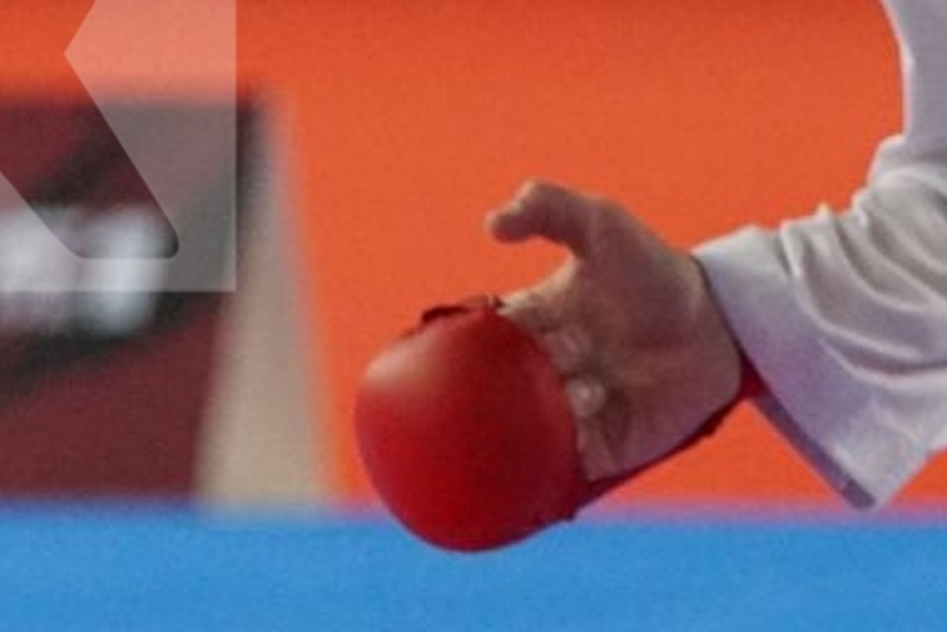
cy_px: -815
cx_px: 1686
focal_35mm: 954
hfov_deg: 2.2
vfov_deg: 1.4
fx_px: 25113
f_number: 3.2
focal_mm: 135
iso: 3200
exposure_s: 1/2000
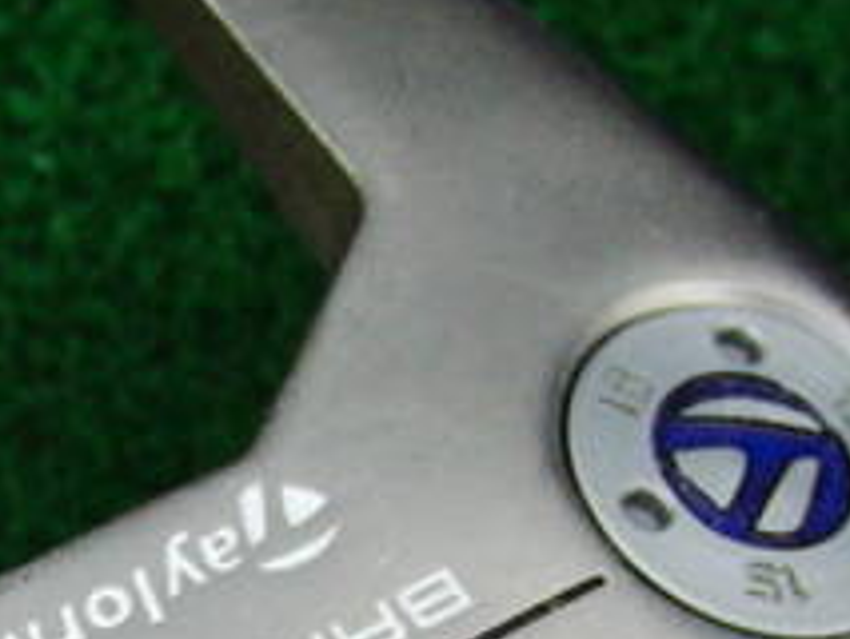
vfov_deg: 13.1
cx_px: 92
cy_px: 723
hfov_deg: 17.5
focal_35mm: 111
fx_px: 2727
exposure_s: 1/80
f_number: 3.6
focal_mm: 6.42
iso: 320
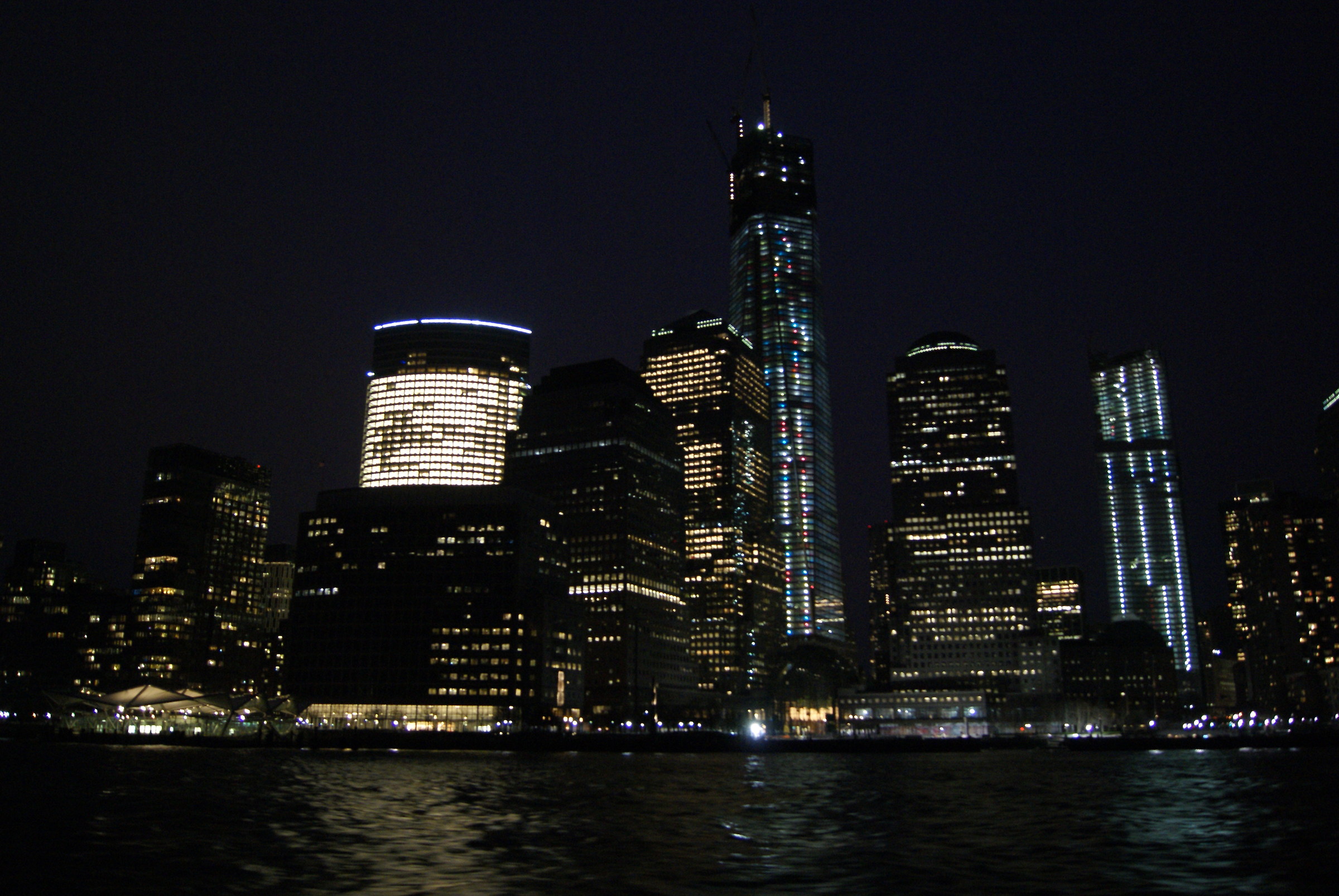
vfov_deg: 48.0
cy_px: 448
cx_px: 670
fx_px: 1005
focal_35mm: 27
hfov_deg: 67.3
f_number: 3.5
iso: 800
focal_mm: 18
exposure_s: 1/15
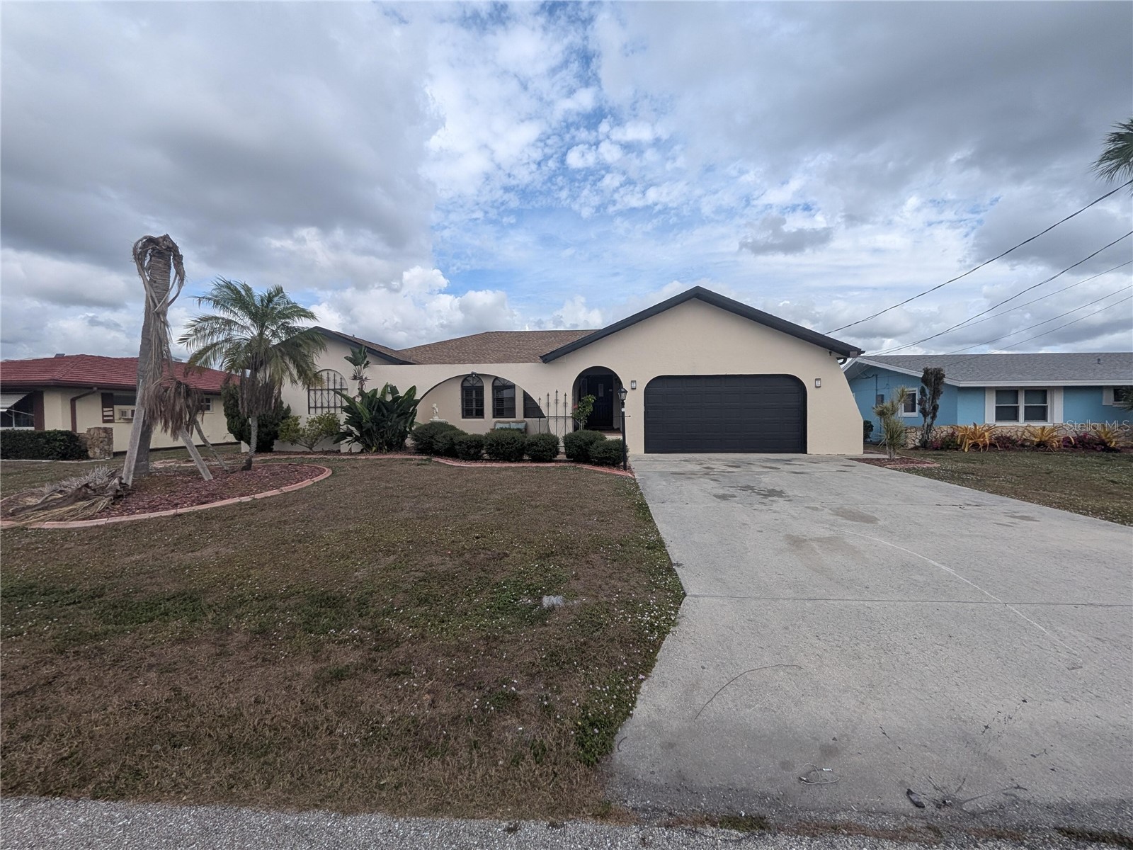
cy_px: 425
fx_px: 425
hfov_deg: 106.2
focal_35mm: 13
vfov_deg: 89.9
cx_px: 566
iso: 26
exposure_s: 1/906
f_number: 2.2
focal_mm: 1.54
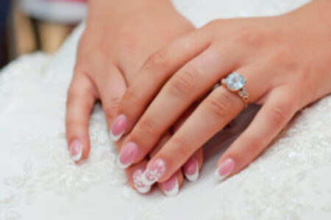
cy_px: 110
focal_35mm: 75
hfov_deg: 27.0
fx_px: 690
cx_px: 166
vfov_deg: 18.2
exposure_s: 1/100
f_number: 4
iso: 400
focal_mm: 50
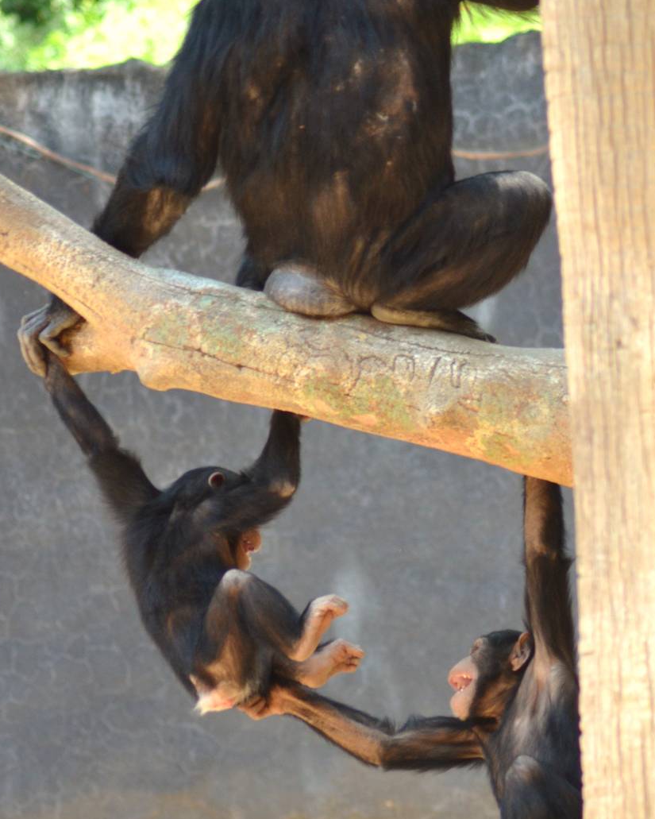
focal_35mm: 360
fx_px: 8716
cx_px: 357
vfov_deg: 5.4
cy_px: 506
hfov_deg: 4.3
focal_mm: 165
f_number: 4.5
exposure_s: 1/500
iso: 800
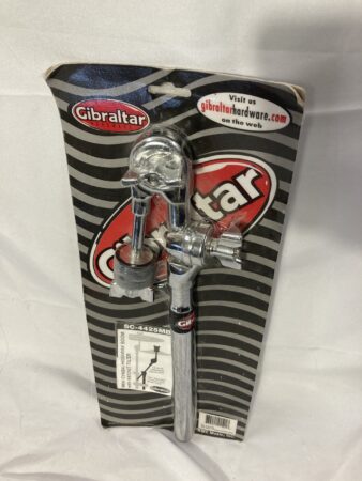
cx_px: 181
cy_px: 240
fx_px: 390
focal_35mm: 28
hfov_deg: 49.8
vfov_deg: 63.4
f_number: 1.8
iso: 100
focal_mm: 3.99
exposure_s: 1/60
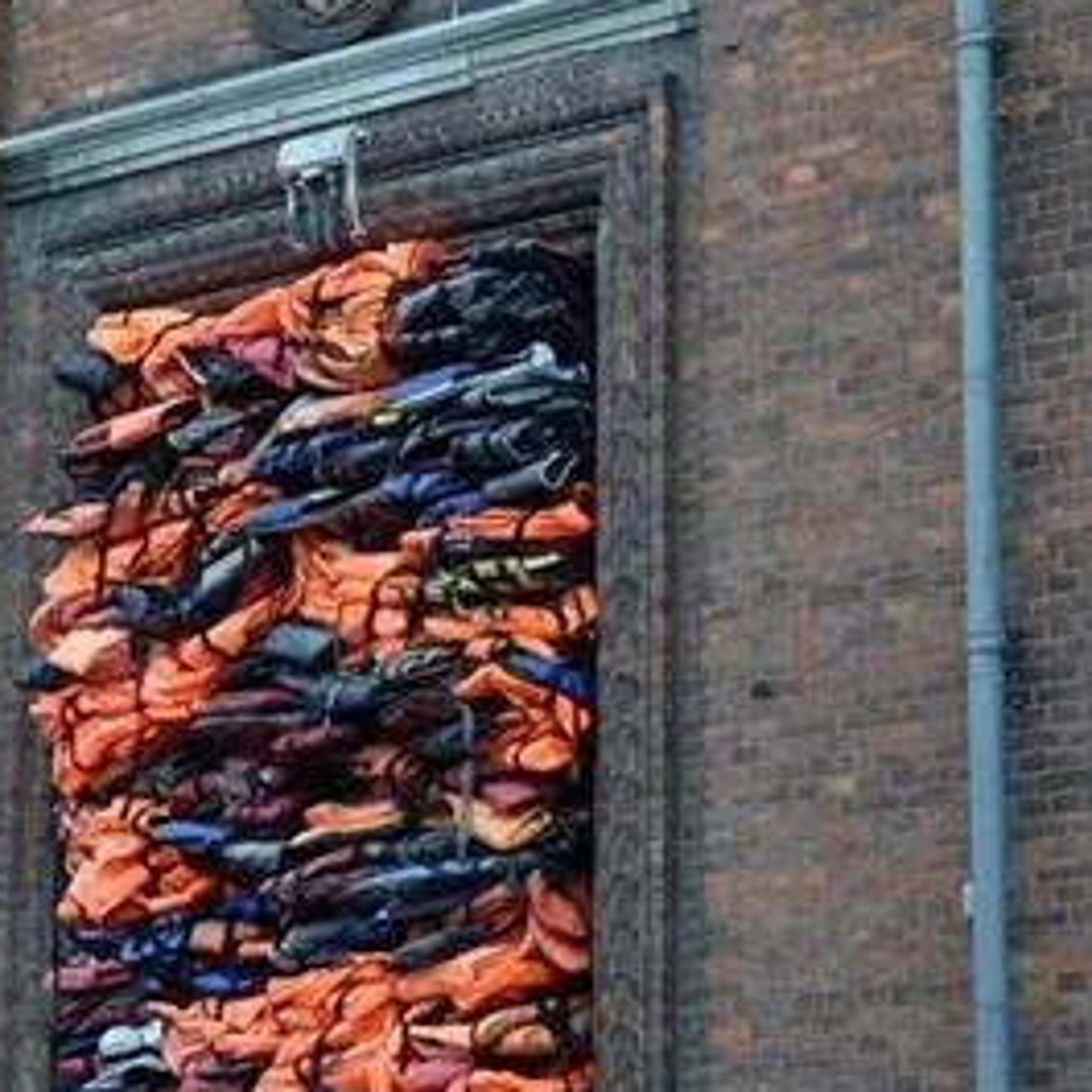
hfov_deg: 13.3
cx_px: 124
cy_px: 45
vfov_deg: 13.3
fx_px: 4630
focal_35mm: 130
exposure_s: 1/80
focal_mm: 25
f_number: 4.5
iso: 400
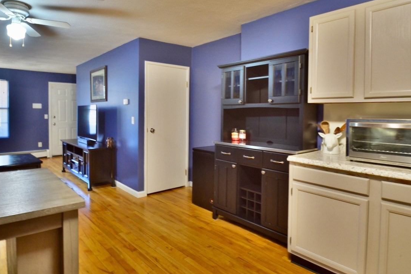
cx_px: 182
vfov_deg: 59.2
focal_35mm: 21
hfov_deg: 80.9
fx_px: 240
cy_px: 117
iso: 1600
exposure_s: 1/6
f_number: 8
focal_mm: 12
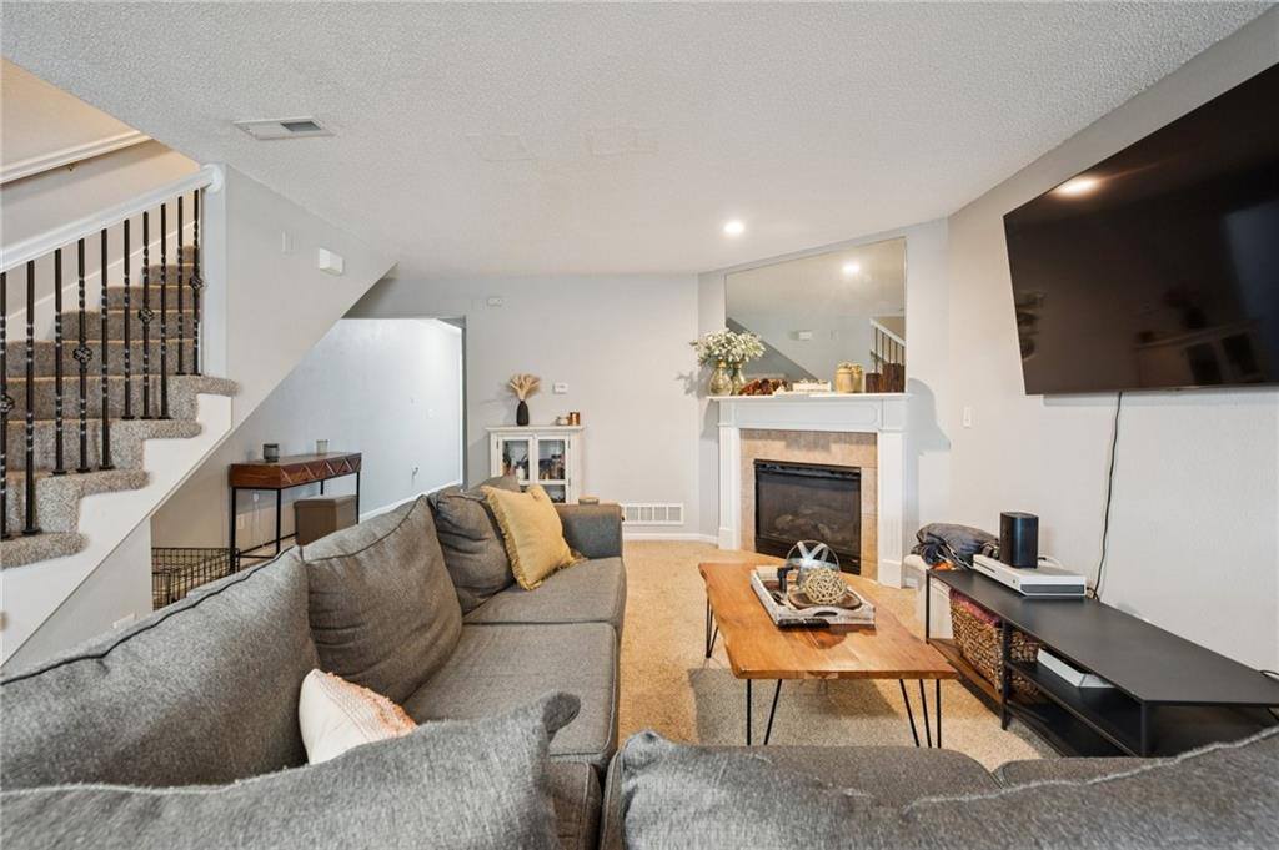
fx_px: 568
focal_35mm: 16
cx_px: 640
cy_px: 425
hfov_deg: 96.8
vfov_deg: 73.7
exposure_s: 1/8
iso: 640
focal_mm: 16
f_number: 6.3
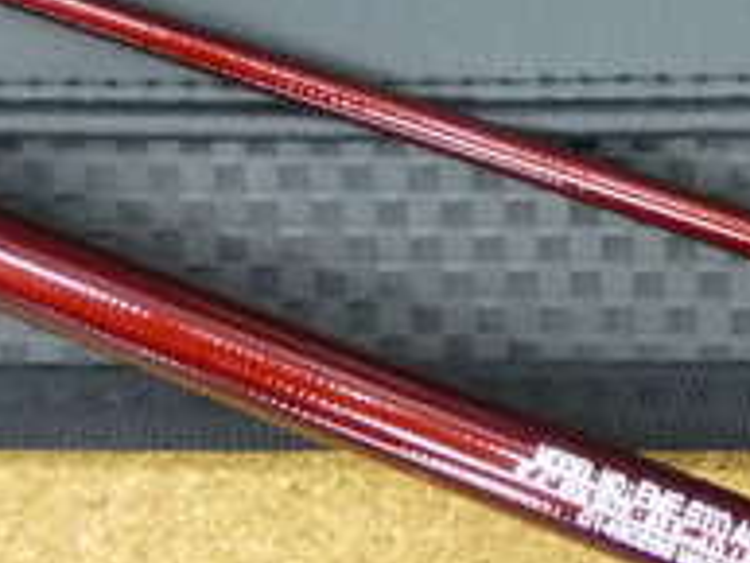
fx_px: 2081
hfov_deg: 19.8
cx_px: 769
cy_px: 116
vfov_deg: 15.3
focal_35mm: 96
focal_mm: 5.2
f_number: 3.3
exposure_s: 1/25
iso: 400
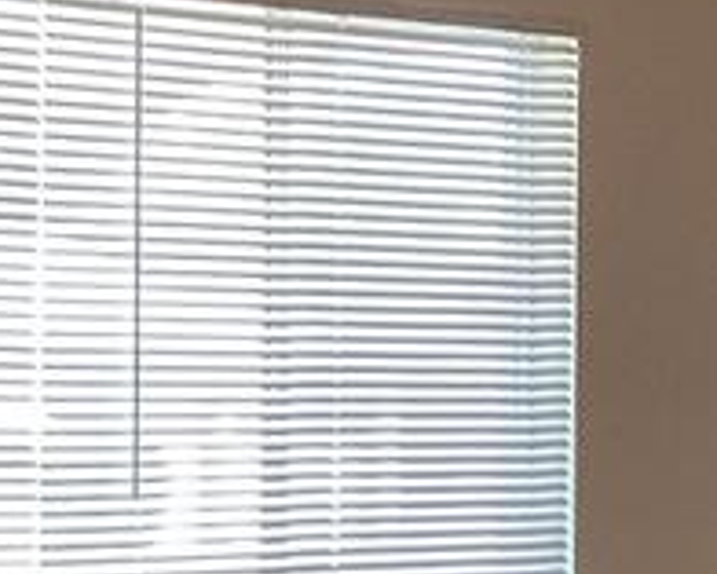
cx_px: -22
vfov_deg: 9.7
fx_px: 3354
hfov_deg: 12.0
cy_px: 592
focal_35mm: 158
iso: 80
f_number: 2.4
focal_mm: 3.3
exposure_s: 1/60
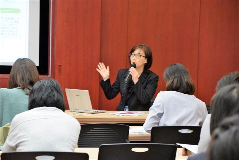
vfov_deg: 8.7
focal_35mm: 158
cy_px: 80
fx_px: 1046
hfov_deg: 13.0
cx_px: 120
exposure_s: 1/60
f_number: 5.6
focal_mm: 105
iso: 3200
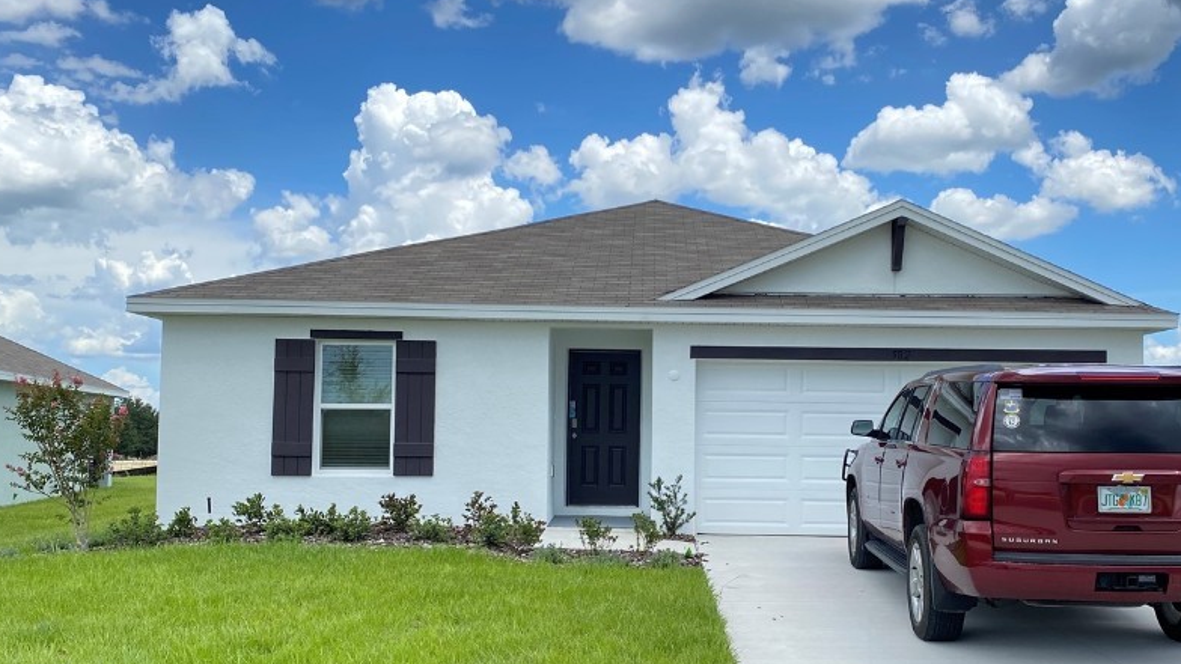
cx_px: 678
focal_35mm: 37
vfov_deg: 31.9
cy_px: 394
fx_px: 1159
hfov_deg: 53.8
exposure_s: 1/1504
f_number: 1.8
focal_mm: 4.25
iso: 32
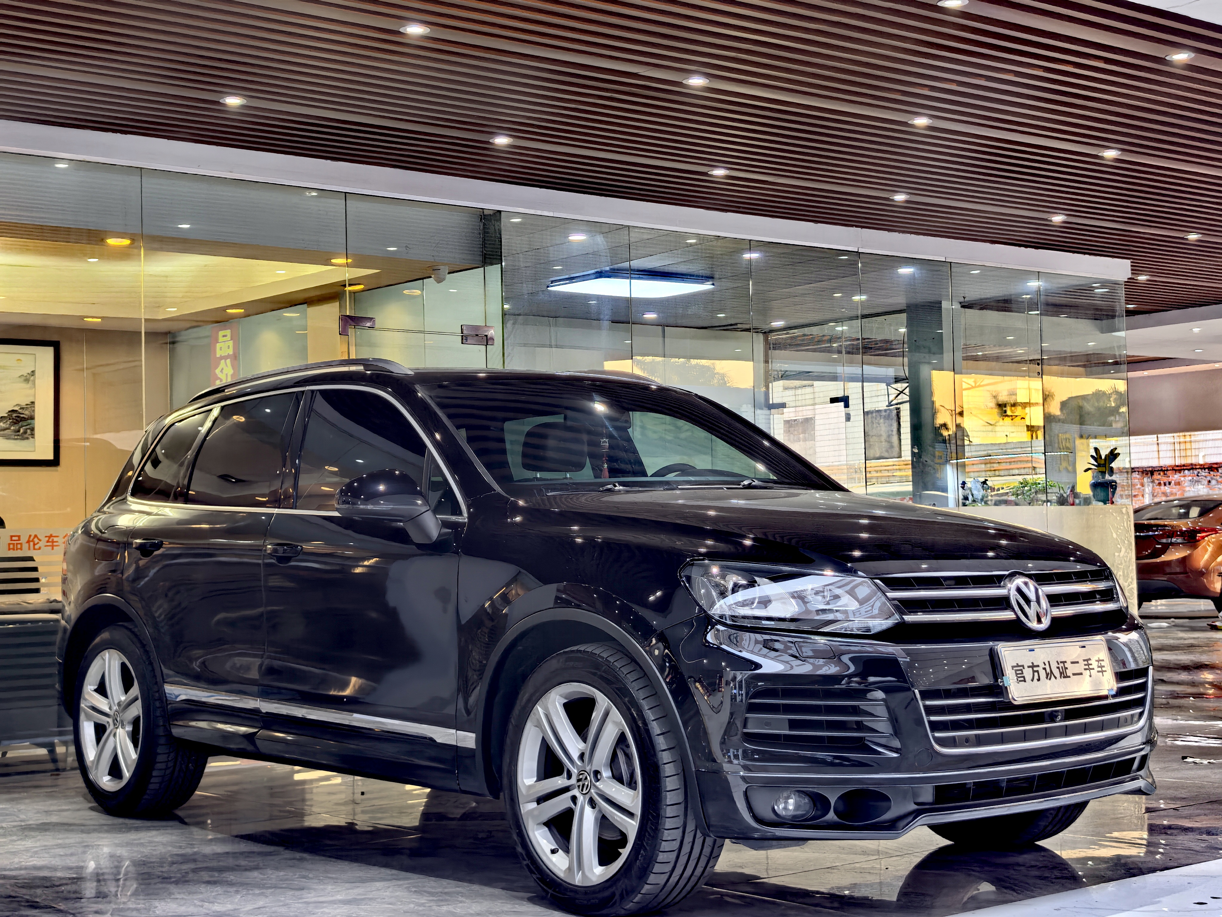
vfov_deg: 27.0
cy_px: 458
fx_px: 1906
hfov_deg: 35.5
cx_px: 611
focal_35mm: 54
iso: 160
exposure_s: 1/541
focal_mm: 6.98
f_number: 1.4
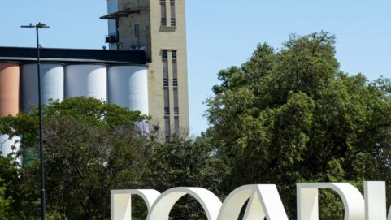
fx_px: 1597
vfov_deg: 7.9
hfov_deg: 14.0
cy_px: 110
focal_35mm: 154
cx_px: 223
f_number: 9
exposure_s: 1/160
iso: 100
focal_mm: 92
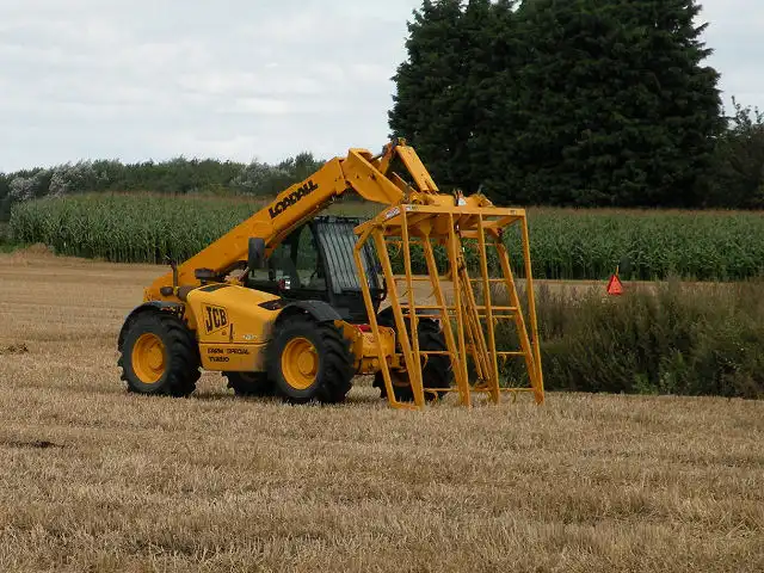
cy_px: 286
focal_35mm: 129
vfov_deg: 11.5
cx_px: 382
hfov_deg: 15.3
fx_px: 2847
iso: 64
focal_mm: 22.9
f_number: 6.3
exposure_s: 1/218
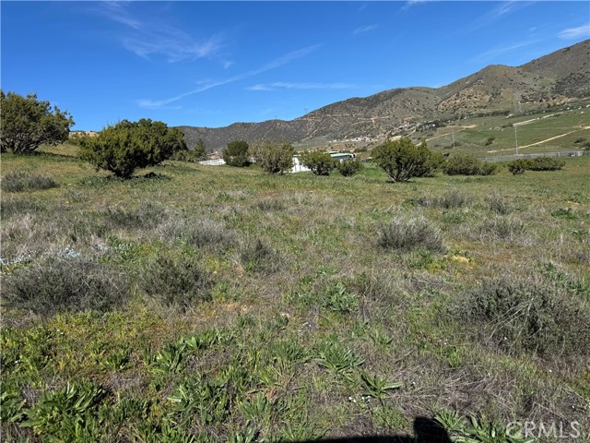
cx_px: 295
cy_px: 222
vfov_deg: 56.8
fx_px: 409
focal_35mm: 24
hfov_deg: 71.6
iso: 80
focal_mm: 6.76
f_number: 1.78
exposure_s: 1/4608
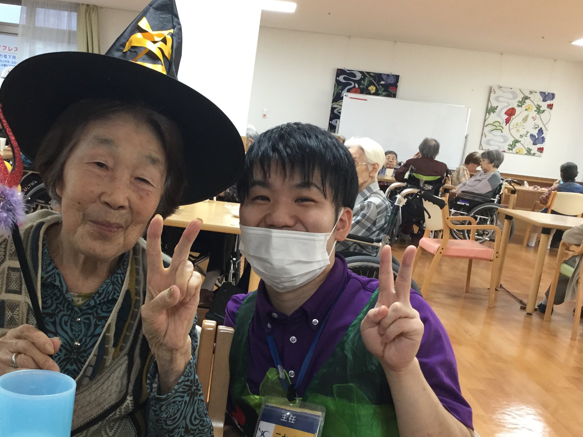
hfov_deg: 42.5
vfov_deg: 32.8
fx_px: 741
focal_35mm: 44
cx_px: 208
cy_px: 260
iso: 80
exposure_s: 1/30
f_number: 2.4
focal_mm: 3.3
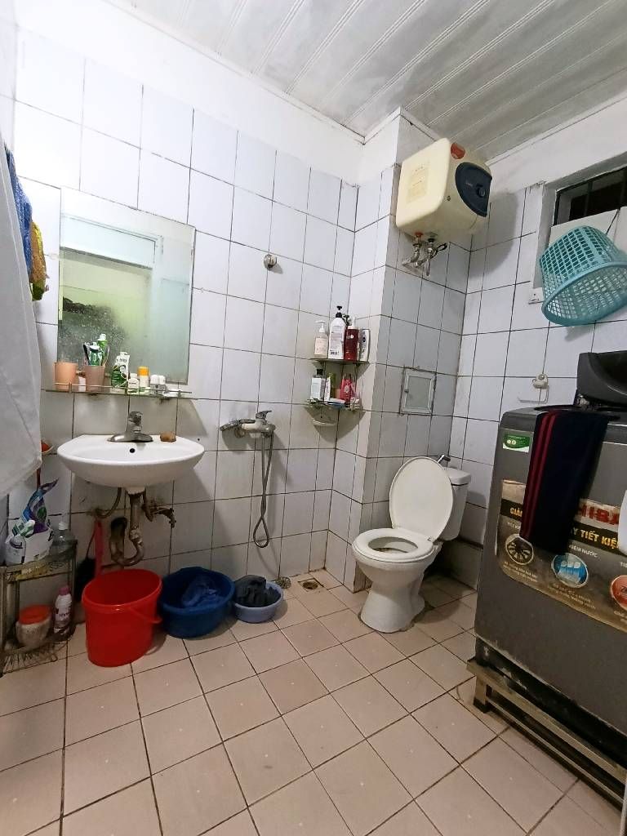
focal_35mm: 15
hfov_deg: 81.7
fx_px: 362
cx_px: 314
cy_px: 418
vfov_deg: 98.2
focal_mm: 1.65
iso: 226
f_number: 2.2
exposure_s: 1/50.3
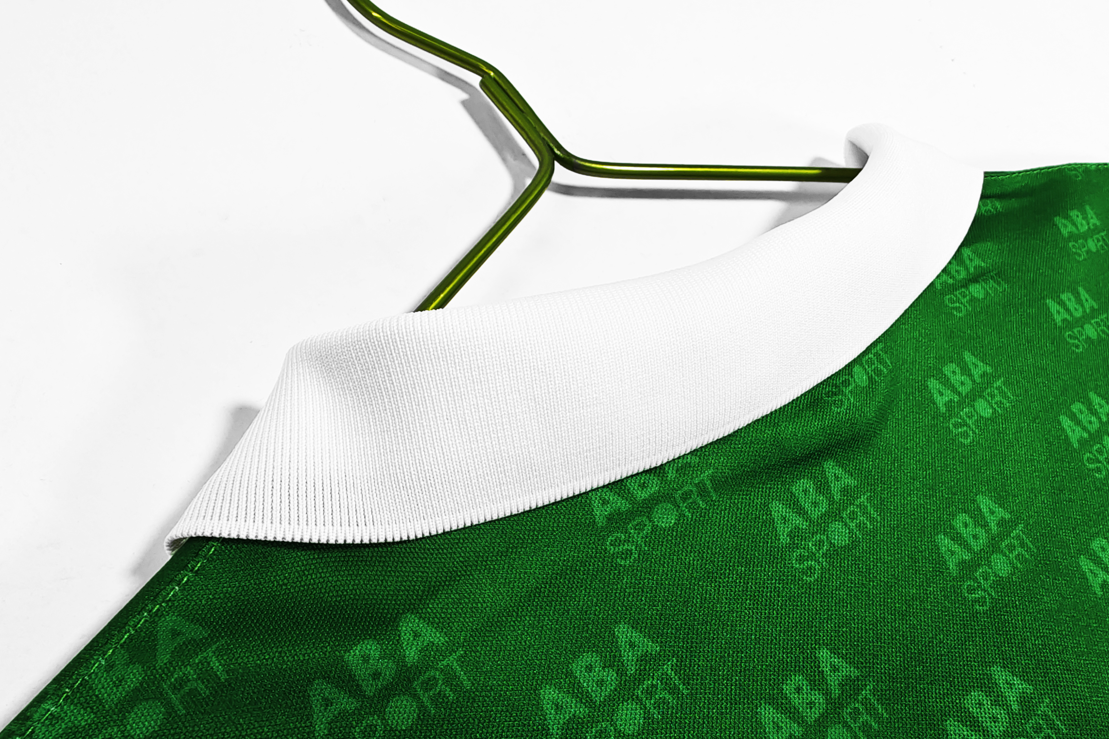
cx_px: 555
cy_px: 327
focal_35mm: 24
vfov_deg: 53.0
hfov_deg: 73.7
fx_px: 739
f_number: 2.2
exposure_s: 1/50
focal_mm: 2.59
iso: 124
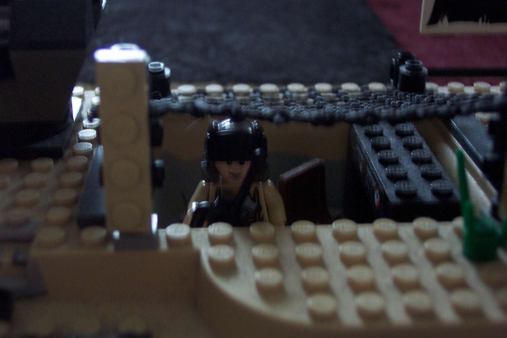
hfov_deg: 38.9
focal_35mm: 51
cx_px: 254
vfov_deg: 26.5
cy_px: 169
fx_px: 718
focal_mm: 10.7
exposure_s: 1/8
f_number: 3.4
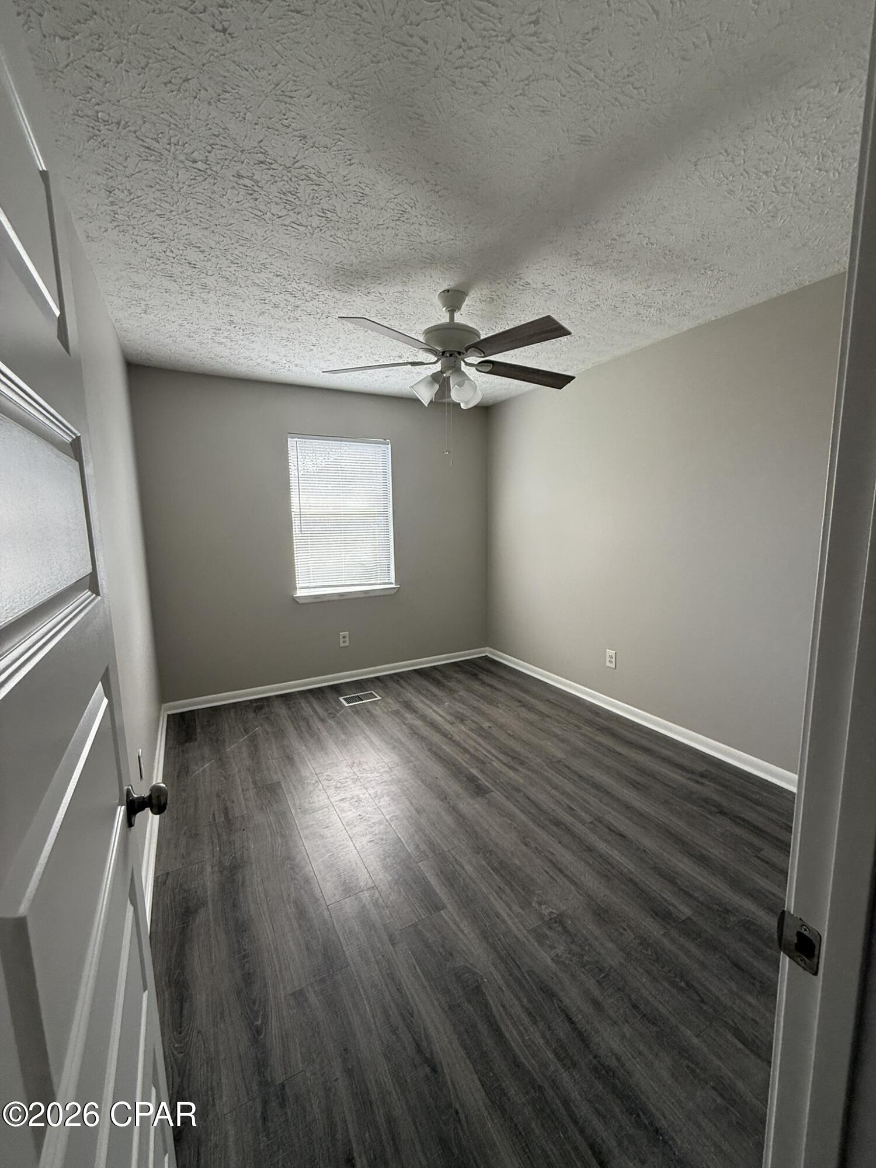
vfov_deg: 102.1
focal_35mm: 14
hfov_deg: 85.7
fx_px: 472
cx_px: 438
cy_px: 584
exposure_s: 1/99
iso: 100
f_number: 2.2
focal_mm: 2.22
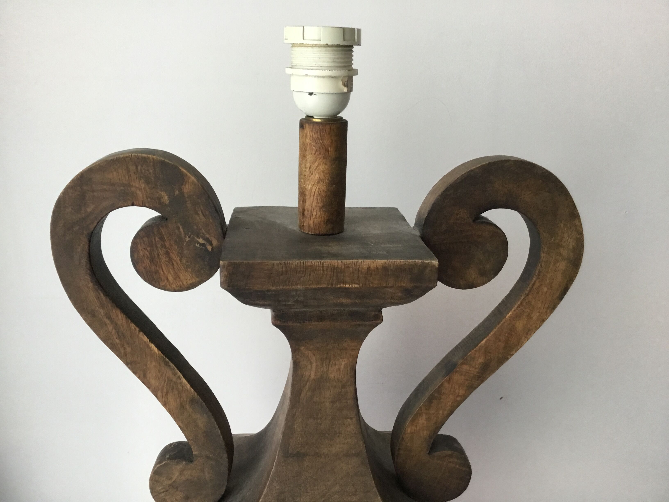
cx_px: 334
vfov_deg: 45.4
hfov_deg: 58.4
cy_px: 251
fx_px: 599
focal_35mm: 31
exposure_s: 1/33
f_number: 2.4
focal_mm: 3.3
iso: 125
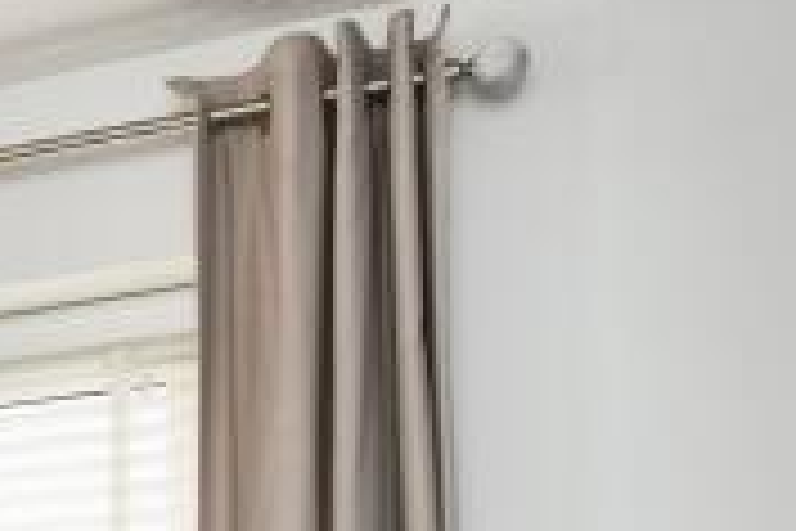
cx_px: -769
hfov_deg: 17.9
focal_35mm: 81
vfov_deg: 14.9
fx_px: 1791
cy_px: 929
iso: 640
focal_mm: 14
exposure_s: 1/60
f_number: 8
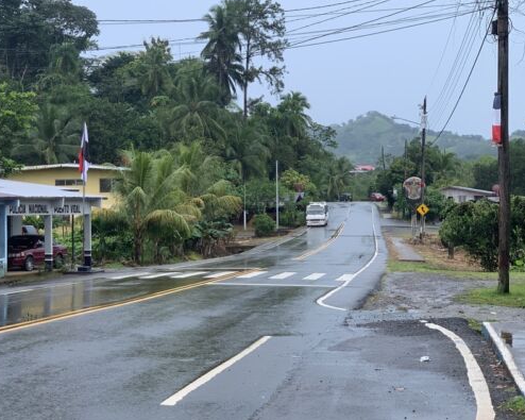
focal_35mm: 66
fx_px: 1025
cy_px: 188
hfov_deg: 28.6
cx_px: 192
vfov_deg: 23.1
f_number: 2.4
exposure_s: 1/256
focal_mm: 6
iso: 16
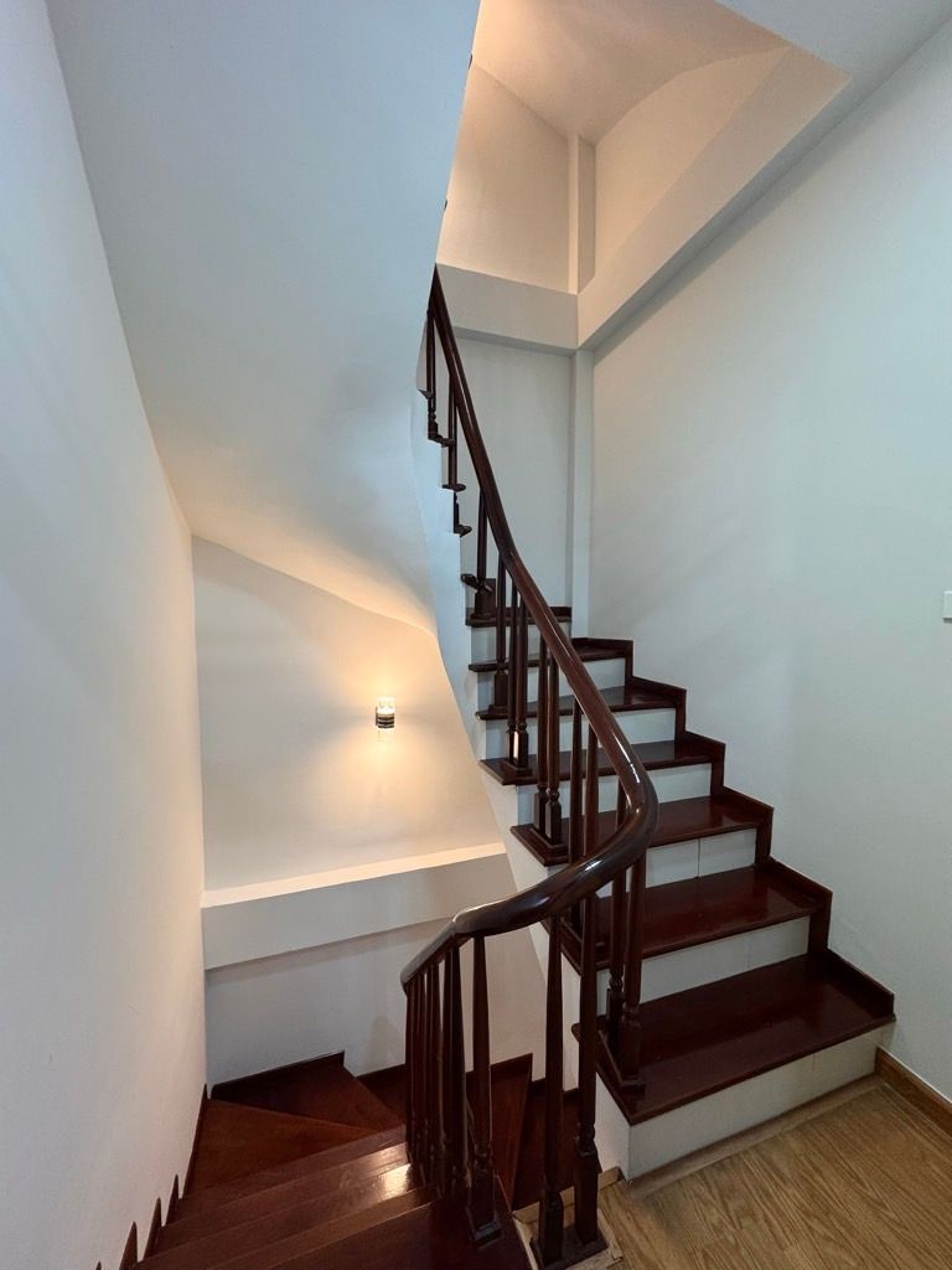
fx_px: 513
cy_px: 635
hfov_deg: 85.7
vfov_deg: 102.1
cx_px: 476
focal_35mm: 14
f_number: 2.2
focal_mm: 2.22
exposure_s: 1/50
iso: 200
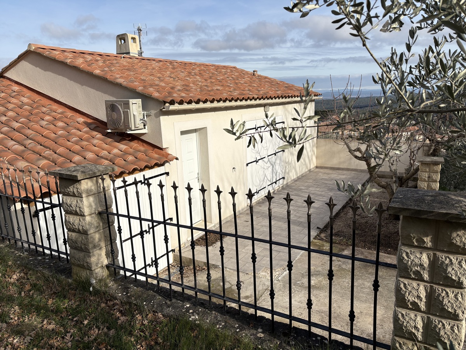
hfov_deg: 67.3
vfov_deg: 53.1
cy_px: 175
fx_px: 350
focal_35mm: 26
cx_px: 233
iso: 50
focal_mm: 5.96
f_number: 1.6
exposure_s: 1/5348
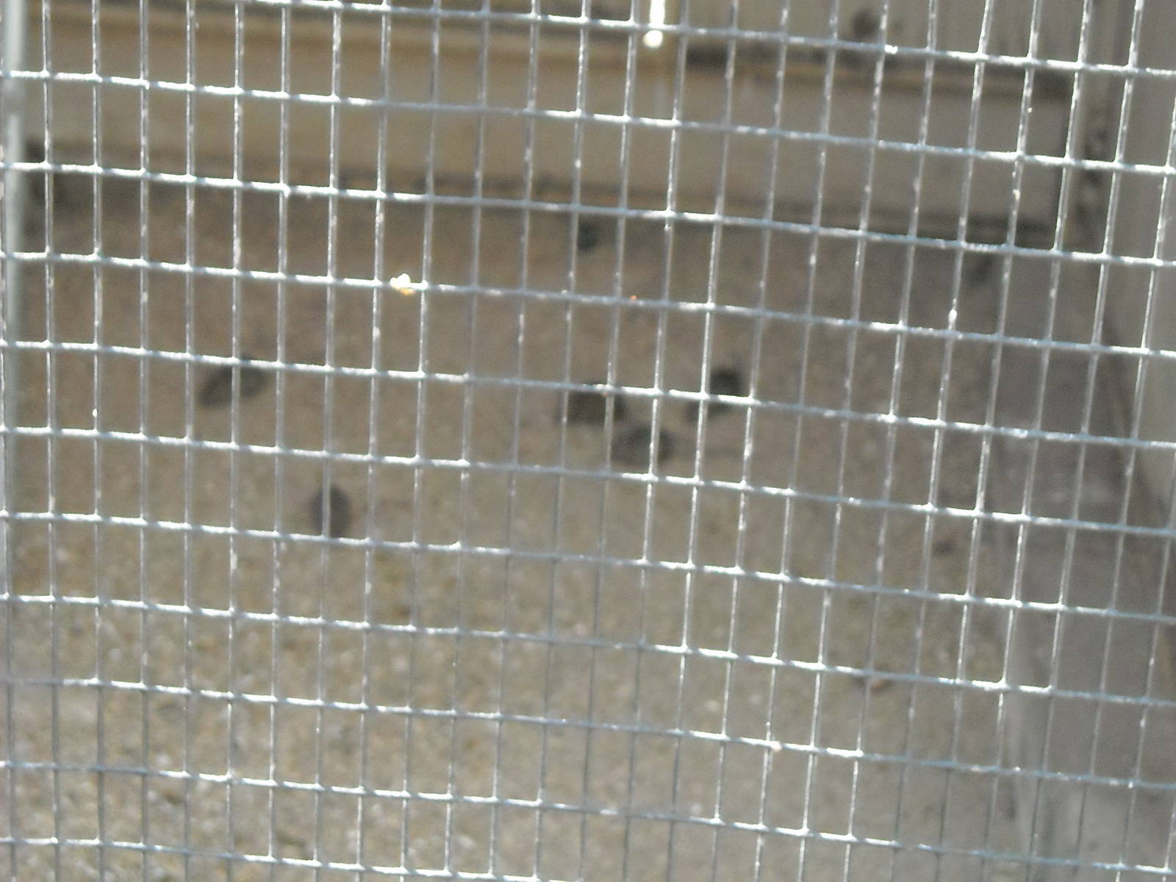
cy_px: 441
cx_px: 588
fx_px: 3567
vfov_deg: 14.1
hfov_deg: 18.7
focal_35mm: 105
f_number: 4.7
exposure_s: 1/141
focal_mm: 17.1
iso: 800
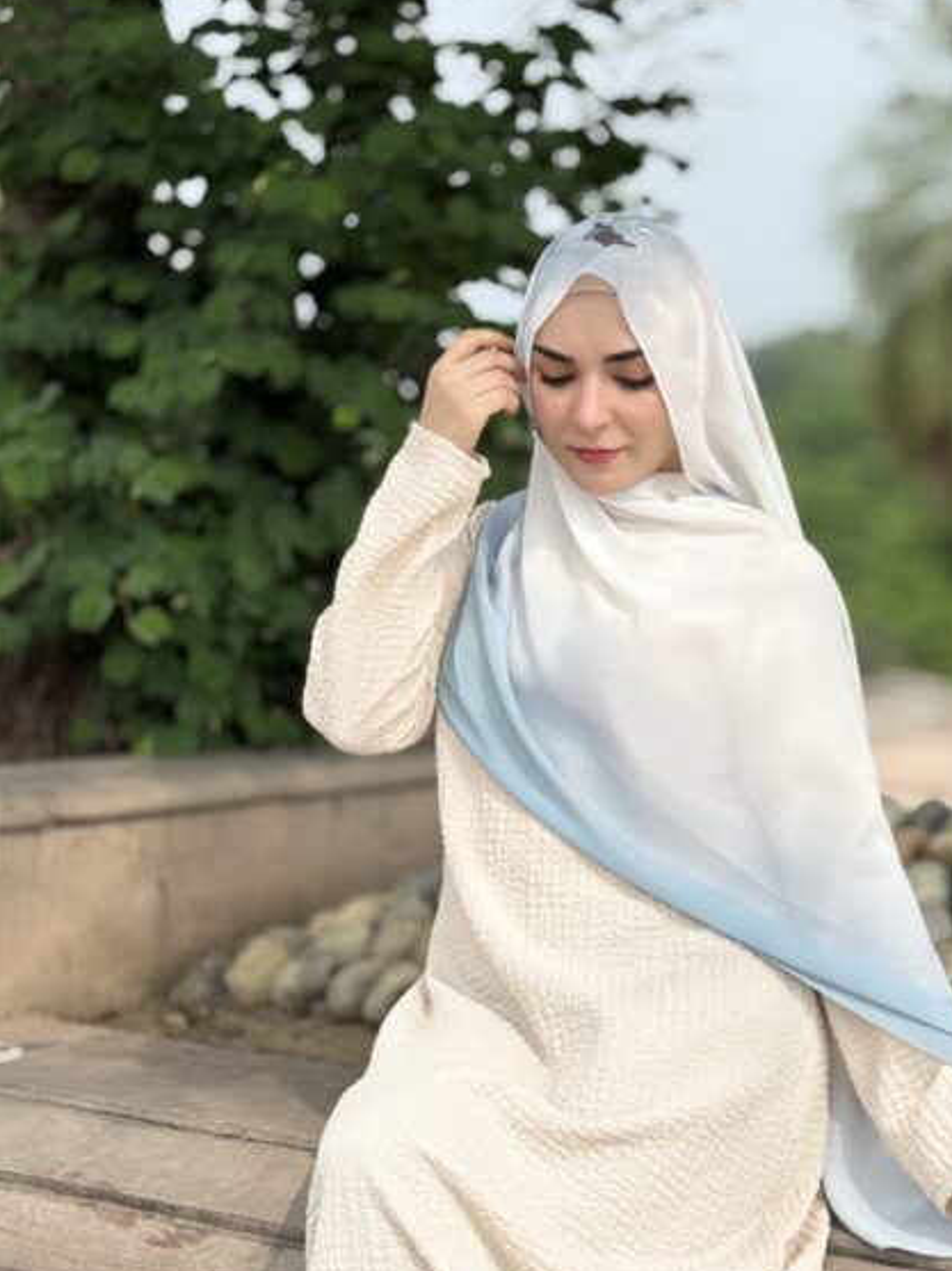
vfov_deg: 28.2
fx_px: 2533
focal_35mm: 69
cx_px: 607
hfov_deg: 21.2
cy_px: 609
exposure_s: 1/3425
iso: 64
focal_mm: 6.76
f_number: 1.78
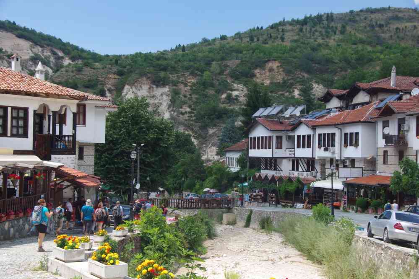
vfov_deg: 23.3
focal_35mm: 58
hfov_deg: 34.4
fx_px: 677
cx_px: 210
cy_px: 140
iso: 200
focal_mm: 38.8
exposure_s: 1/60
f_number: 9
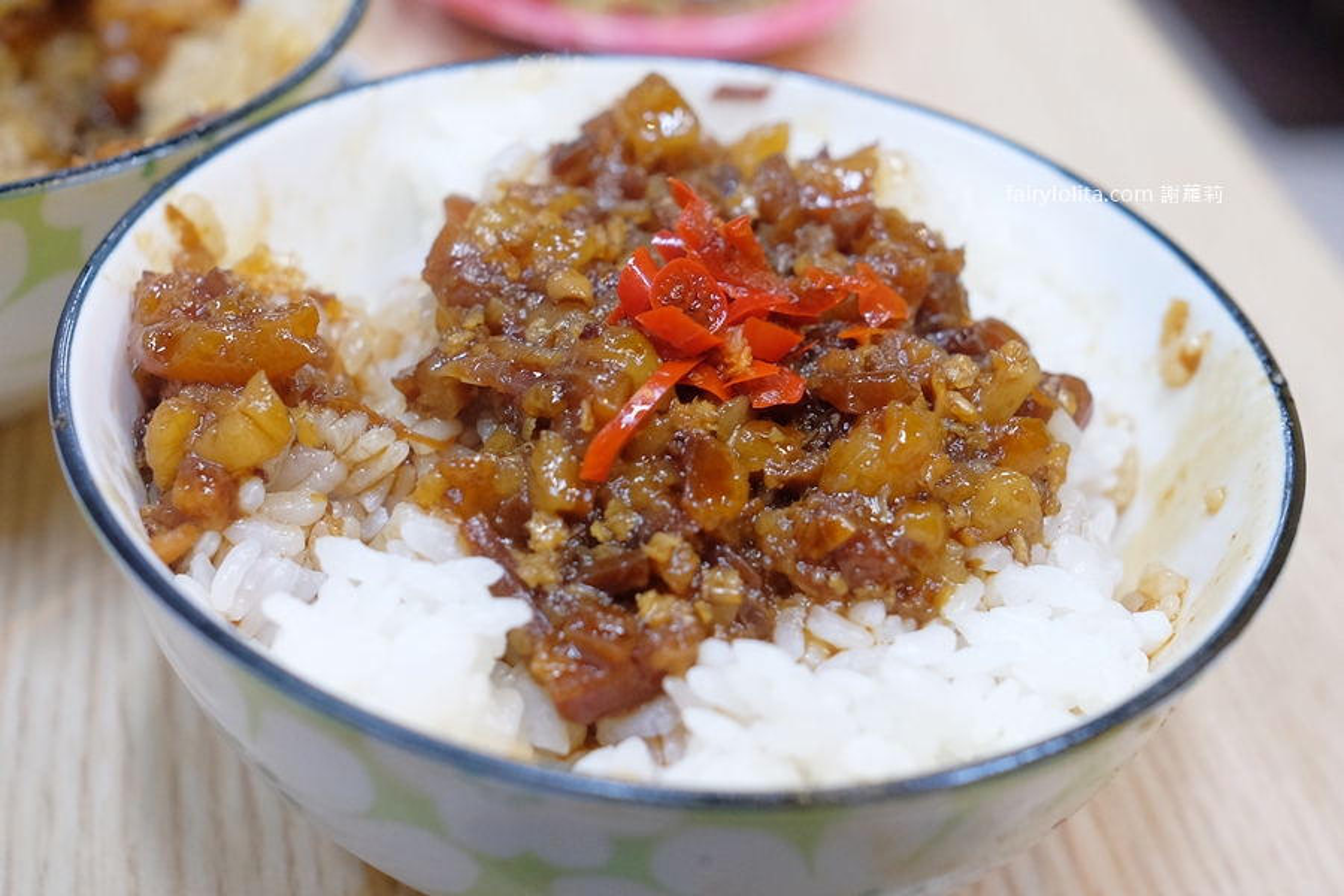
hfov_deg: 54.4
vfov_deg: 37.9
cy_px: 448
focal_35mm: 35
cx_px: 672
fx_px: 1307
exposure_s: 1/45
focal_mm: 23
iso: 1600
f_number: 3.6
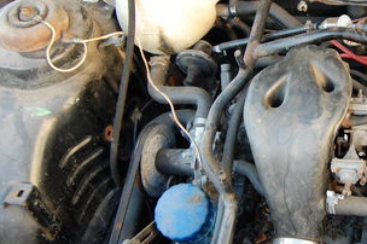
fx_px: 612
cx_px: 337
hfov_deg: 31.7
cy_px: 92
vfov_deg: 22.5
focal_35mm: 60
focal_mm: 19
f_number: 4.5
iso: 400
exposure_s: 1/80
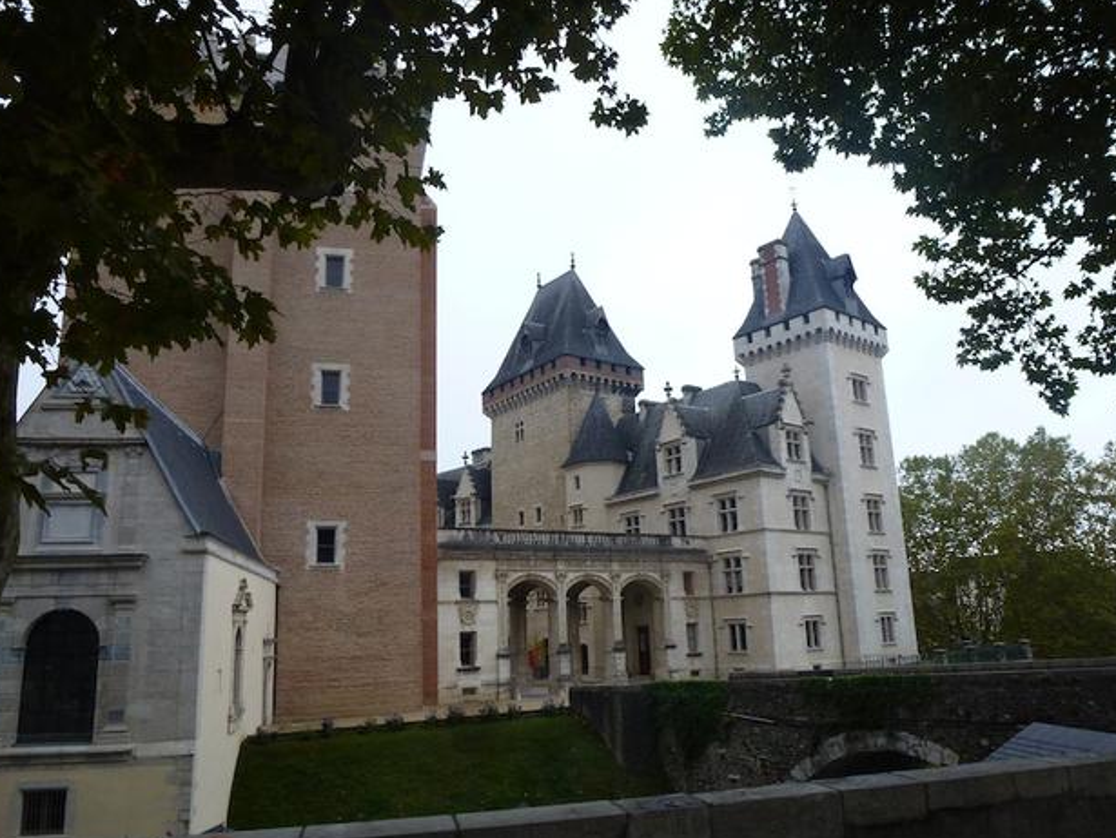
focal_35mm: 26
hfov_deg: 67.3
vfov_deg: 53.1
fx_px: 839
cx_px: 553
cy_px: 414
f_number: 3.3
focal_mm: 4.3
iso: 100
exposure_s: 1/125
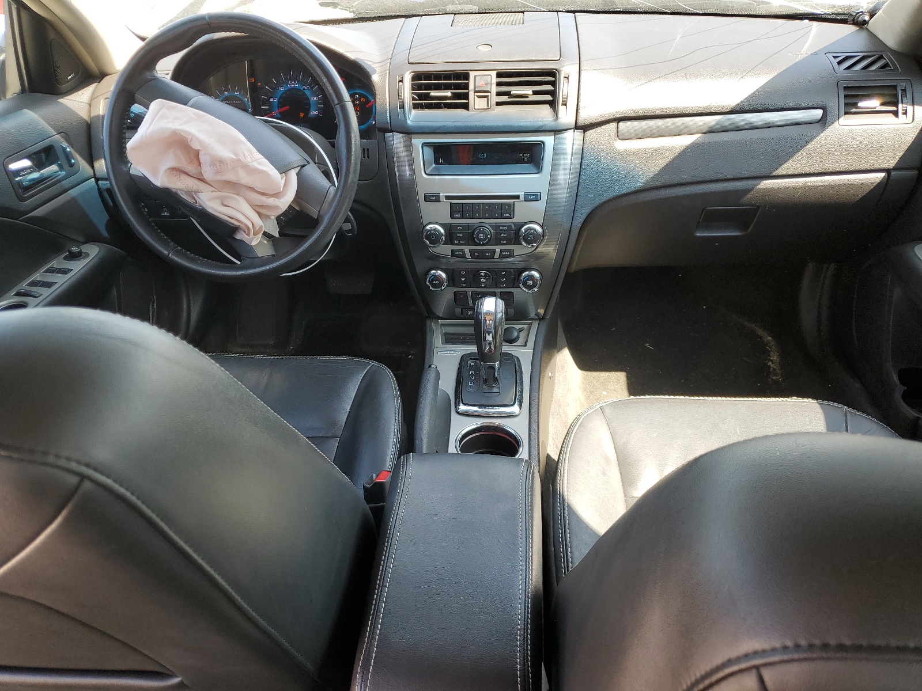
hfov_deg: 67.3
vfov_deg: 53.1
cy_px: 346
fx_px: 693
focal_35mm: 26
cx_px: 461
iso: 50
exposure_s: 1/189
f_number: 1.5
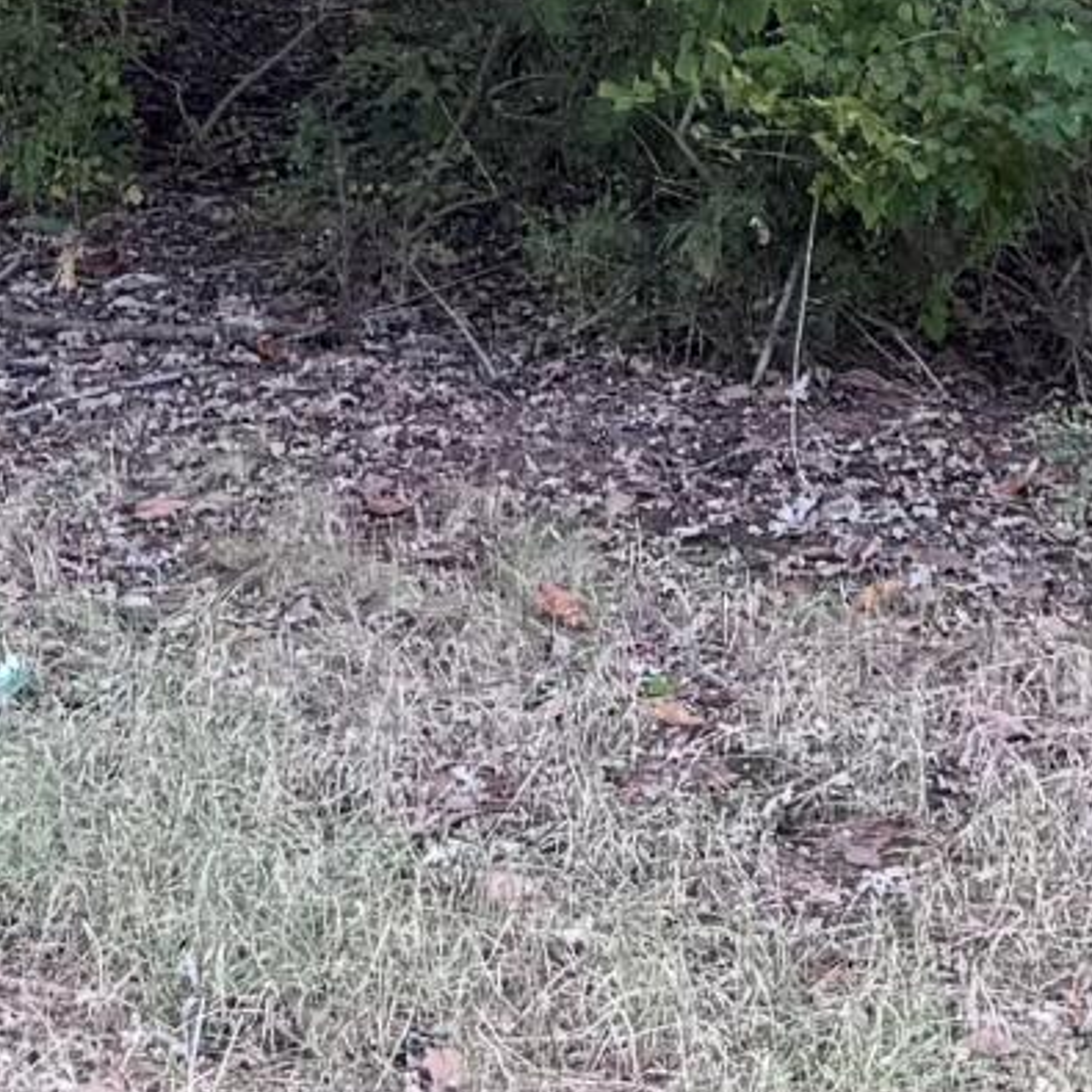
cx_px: 954
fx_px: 5746
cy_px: -907
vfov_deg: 10.2
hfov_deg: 10.8
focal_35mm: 161
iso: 80
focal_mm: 6.76
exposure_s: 1/338
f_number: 1.78
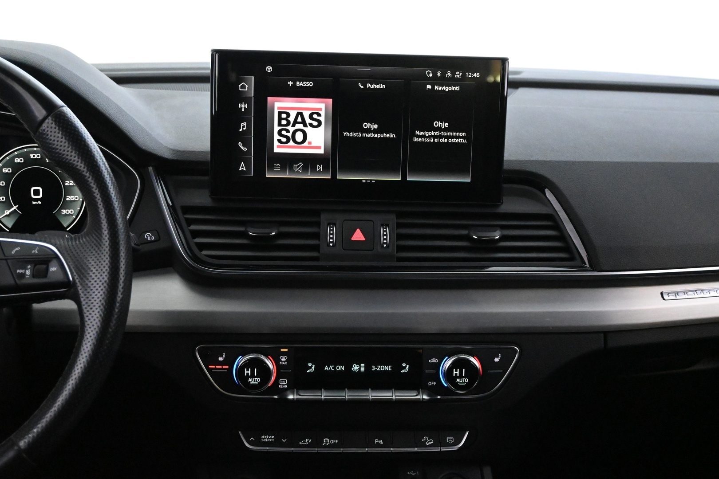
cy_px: 240
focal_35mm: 50
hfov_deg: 40.0
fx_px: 989
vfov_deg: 27.3
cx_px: 360
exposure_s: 1/50
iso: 10000
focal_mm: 33
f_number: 5
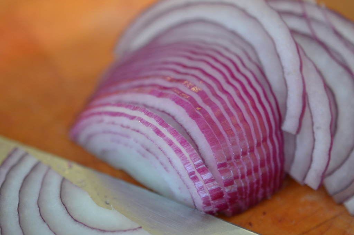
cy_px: 118
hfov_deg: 33.4
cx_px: 177
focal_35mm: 60
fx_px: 589
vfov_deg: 22.6
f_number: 3.2
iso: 900
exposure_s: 1/60
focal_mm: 40
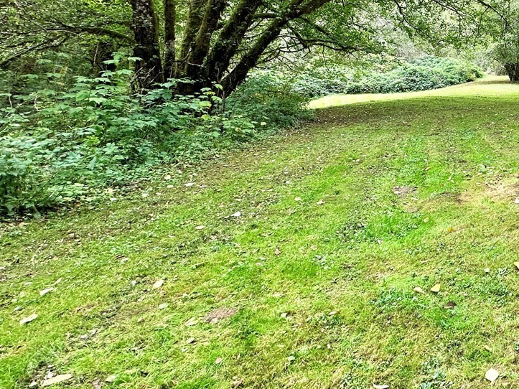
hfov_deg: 46.3
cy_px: 60
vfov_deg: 42.7
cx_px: 546
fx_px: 465
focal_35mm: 31
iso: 50
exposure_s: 1/99
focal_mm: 2.22
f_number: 2.2
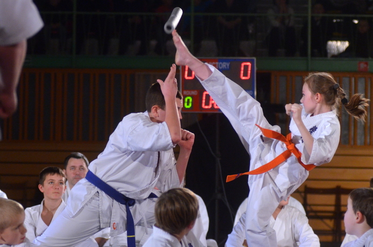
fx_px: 1242
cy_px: 124
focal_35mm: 120
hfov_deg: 17.1
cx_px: 186
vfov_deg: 11.4
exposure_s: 1/640
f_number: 3.2
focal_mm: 80
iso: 2000
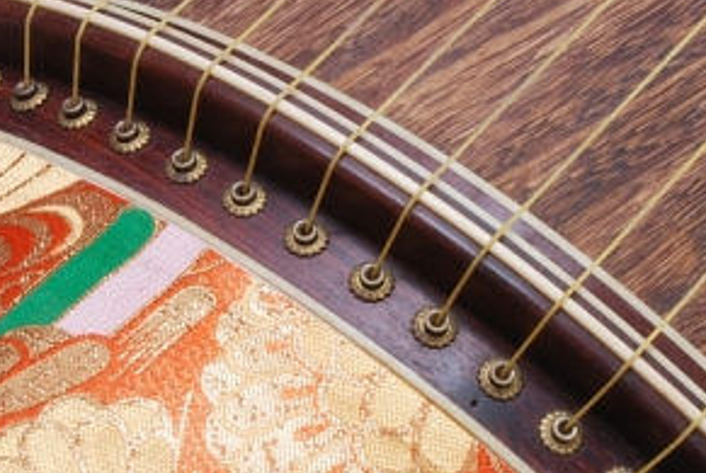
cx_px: 395
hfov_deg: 15.5
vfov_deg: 10.4
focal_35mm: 132
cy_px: 369
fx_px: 2593
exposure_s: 1.6
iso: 200
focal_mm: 40
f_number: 25
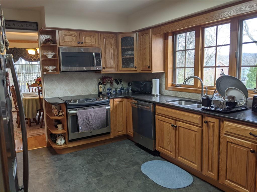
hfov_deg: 65.3
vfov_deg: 51.4
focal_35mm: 27
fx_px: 200
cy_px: 96
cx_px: 128
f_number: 1.8
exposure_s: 1/120
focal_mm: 4.44
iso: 103
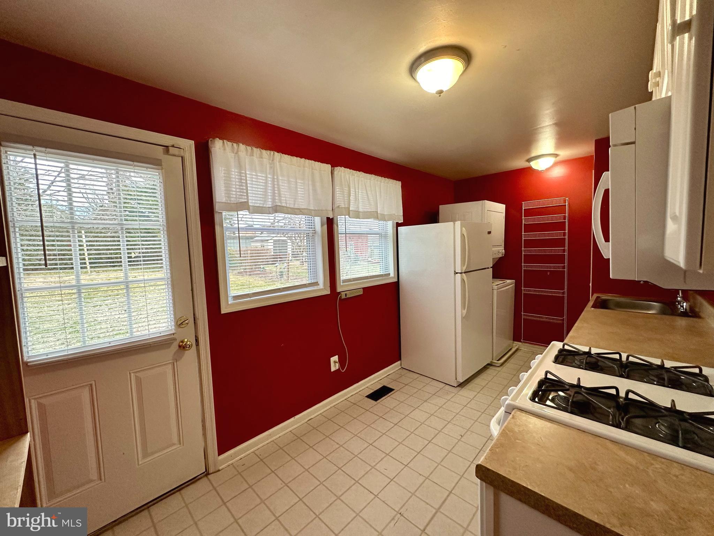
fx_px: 289
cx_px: 357
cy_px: 268
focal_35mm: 14
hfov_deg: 102.1
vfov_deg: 85.7
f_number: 2.2
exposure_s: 1/120
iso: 200
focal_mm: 2.22
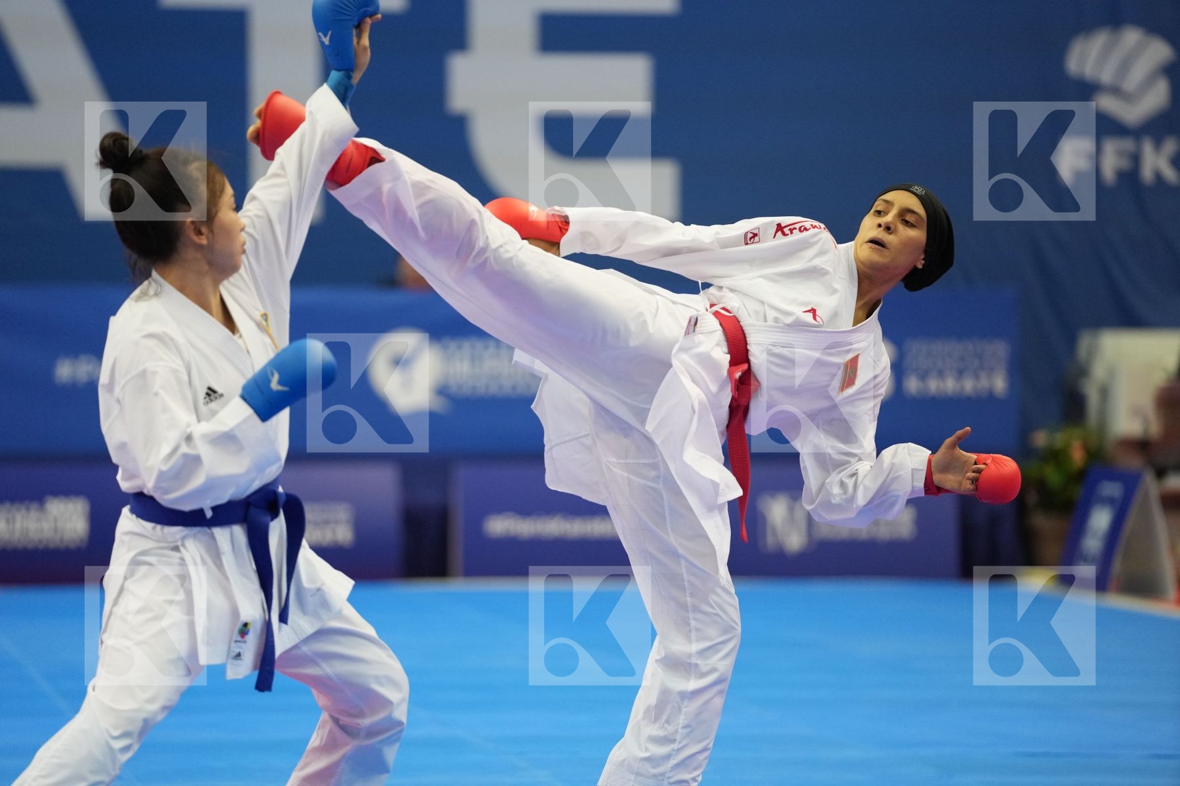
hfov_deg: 10.8
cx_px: 590
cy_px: 393
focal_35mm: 191
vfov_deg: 7.2
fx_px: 6260
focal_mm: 191
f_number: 2.8
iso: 2500
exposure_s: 1/1000
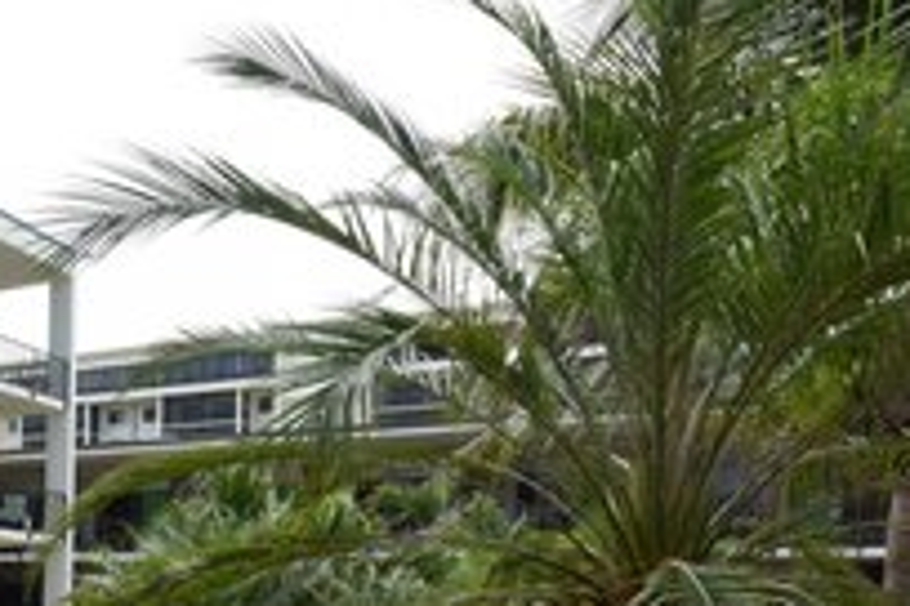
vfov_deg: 31.6
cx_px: 22
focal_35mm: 40
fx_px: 1011
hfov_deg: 42.5
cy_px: 559
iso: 800
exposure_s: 1/640
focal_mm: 17
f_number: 13
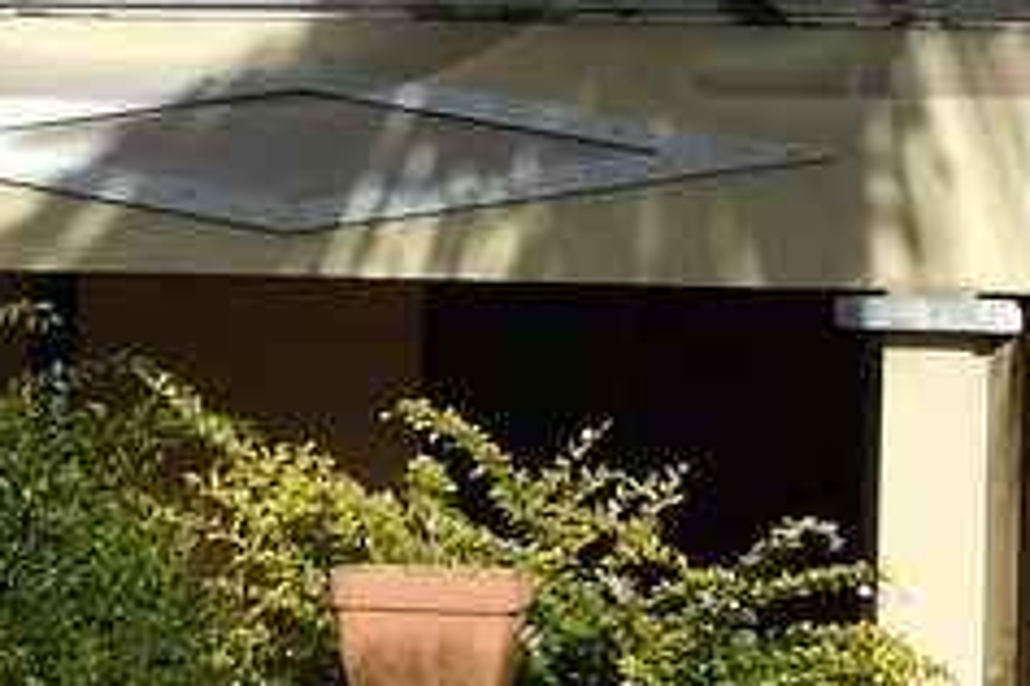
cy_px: -608
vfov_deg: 4.8
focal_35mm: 284
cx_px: 787
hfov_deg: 7.2
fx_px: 8125
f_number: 13
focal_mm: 42
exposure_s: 1/320
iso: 200
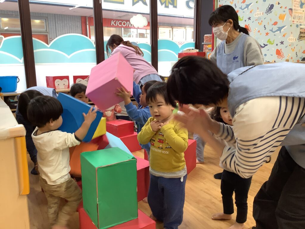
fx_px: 273
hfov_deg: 58.4
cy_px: 114
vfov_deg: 45.4
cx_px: 152
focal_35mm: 31
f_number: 2.4
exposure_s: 1/50
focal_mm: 3.3
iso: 80
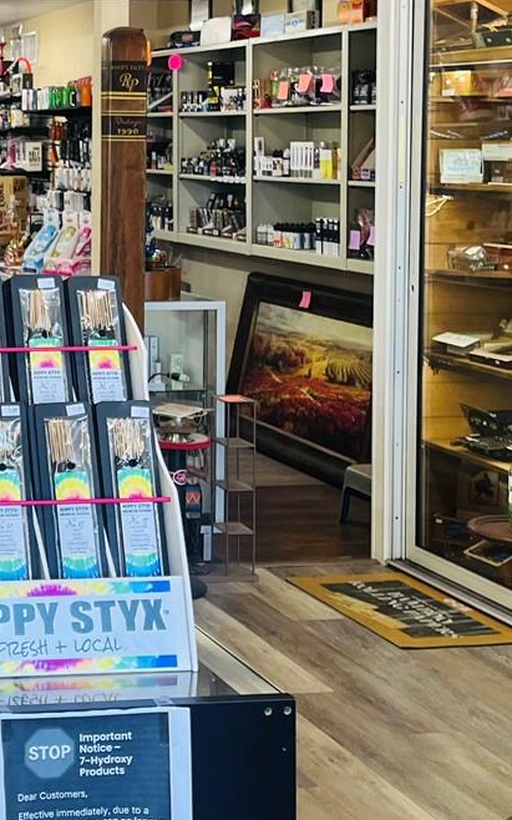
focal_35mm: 67
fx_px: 1496
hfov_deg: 17.5
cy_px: 217
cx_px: -248
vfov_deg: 30.2
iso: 125
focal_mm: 5.1
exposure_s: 1/120
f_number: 1.6
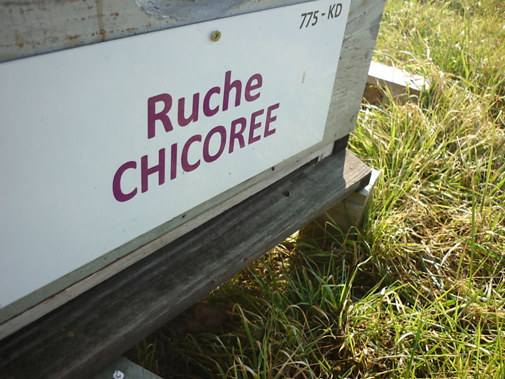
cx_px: 252
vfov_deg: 42.9
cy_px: 190
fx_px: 481
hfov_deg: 55.4
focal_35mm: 33
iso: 80
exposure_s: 1/400
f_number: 2.8
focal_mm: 5.5
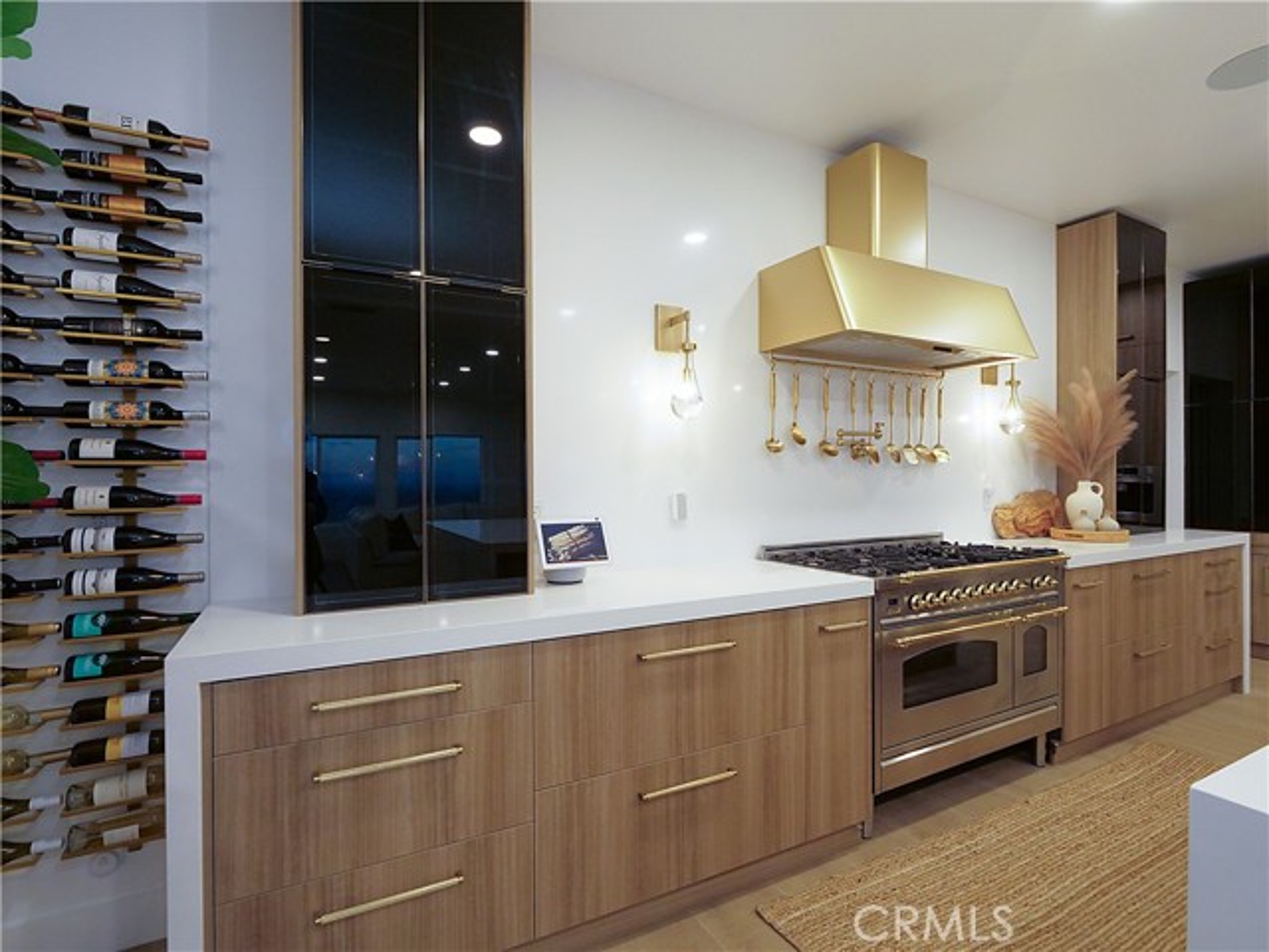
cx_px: 634
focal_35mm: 16
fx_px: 587
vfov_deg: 78.1
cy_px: 476
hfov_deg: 94.5
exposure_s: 1/40
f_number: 7.1
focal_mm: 8
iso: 2000
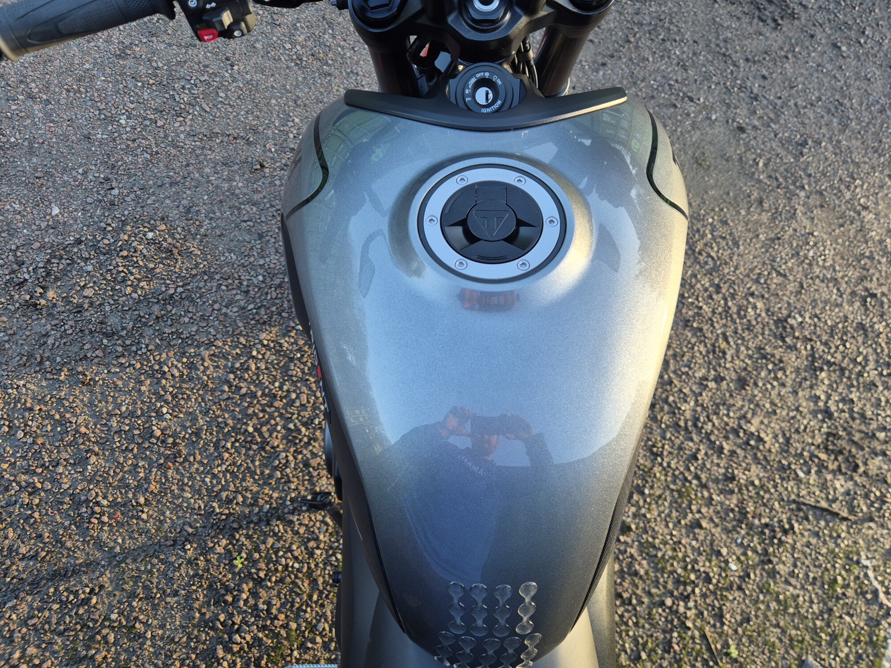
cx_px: 446
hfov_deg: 73.9
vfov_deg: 58.9
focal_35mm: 23
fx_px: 592
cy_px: 334
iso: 50
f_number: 1.8
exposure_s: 1/180
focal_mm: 5.4
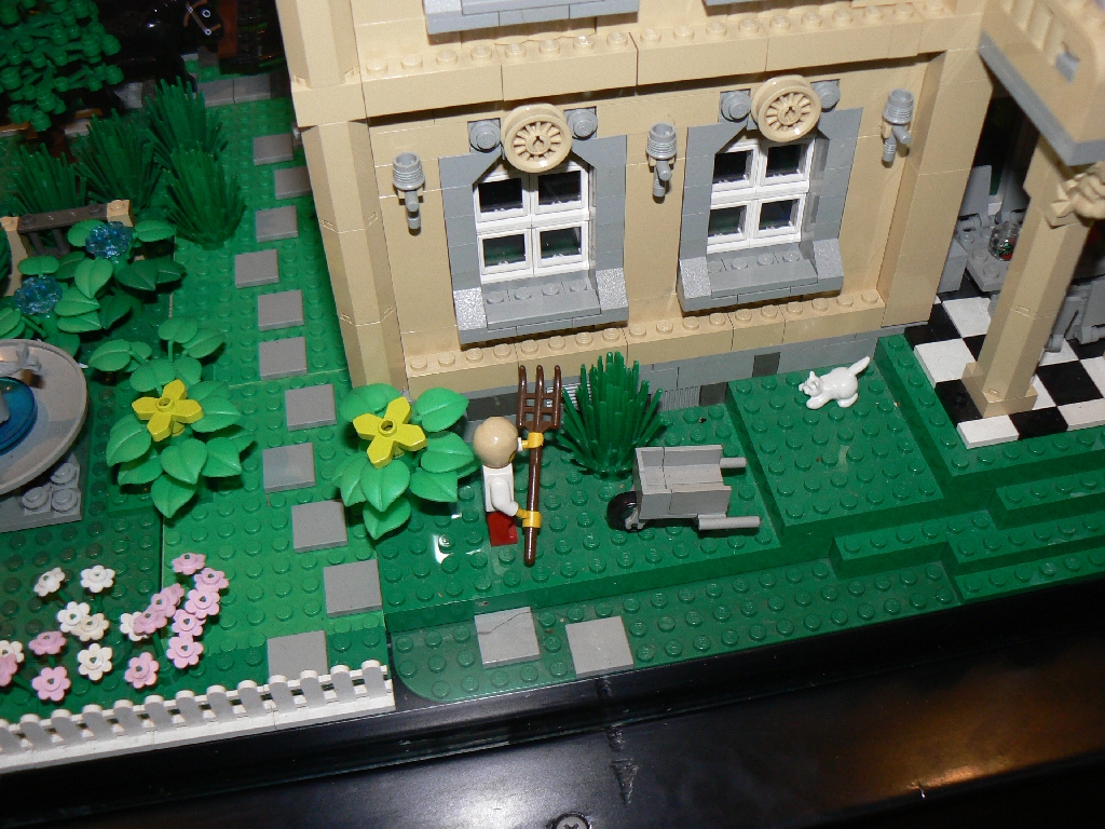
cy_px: 414
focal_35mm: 36
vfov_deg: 39.7
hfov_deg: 51.4
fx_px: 1149
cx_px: 552
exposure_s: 1/30
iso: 100
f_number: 2.8
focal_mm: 6
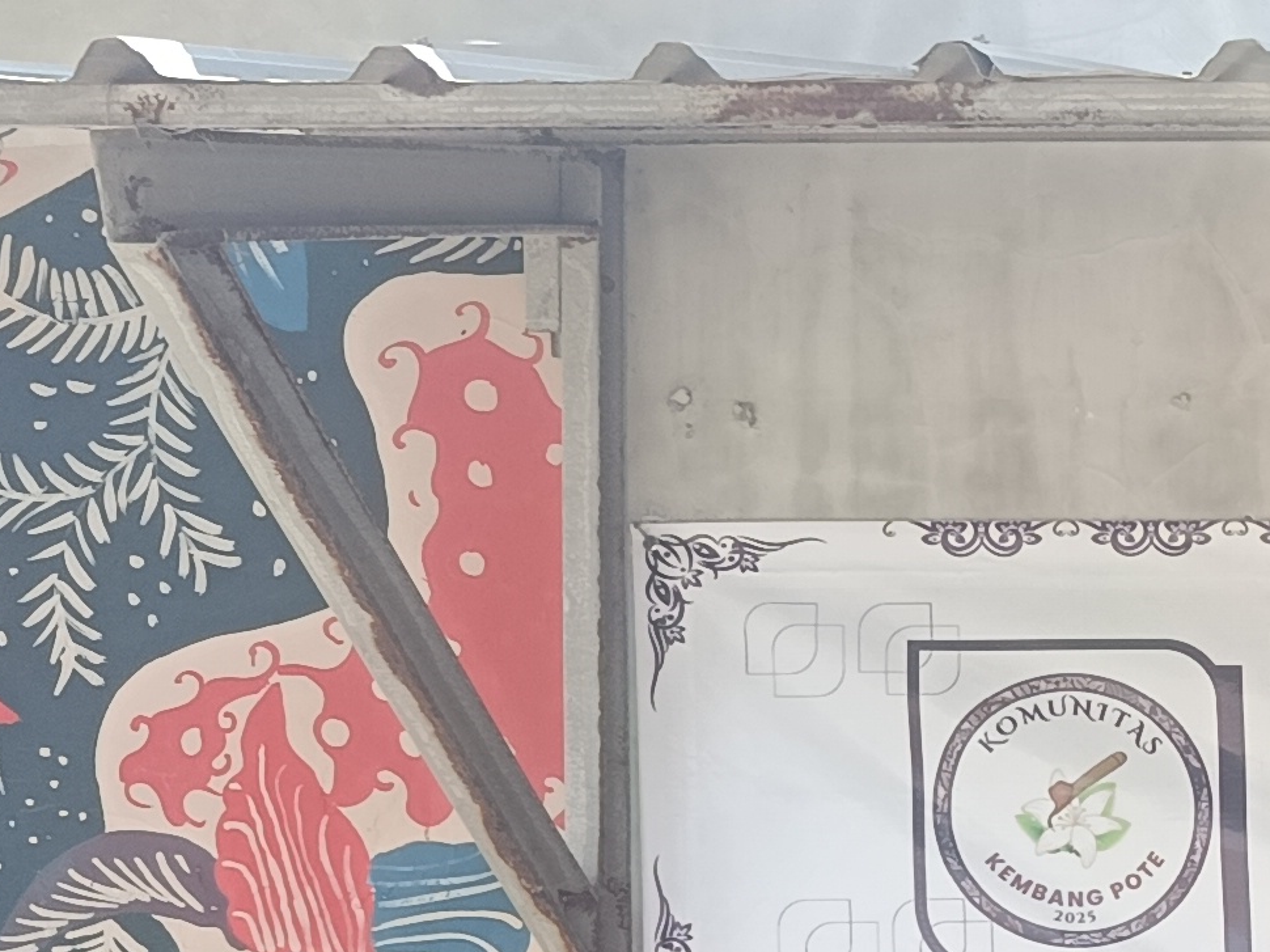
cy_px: 1650
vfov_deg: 13.6
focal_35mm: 99
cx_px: 2014
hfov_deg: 17.4
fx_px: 3631
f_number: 1.7
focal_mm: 5.24
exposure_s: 1/102
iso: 50
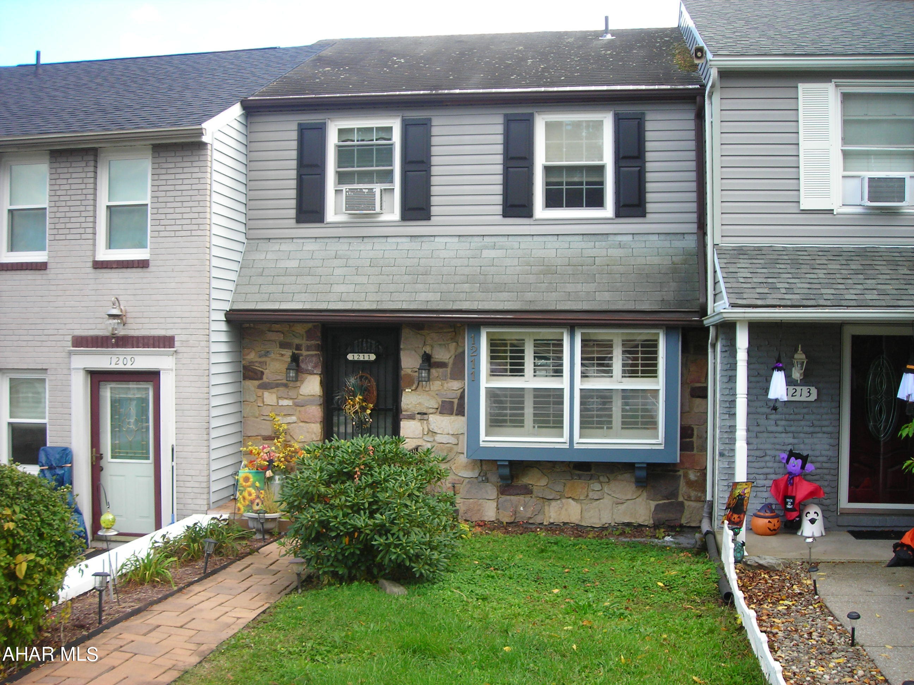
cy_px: 342
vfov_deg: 37.7
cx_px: 457
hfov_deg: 49.0
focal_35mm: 38
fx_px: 1003
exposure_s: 1/84.6
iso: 50
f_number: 3.2
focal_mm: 6.3
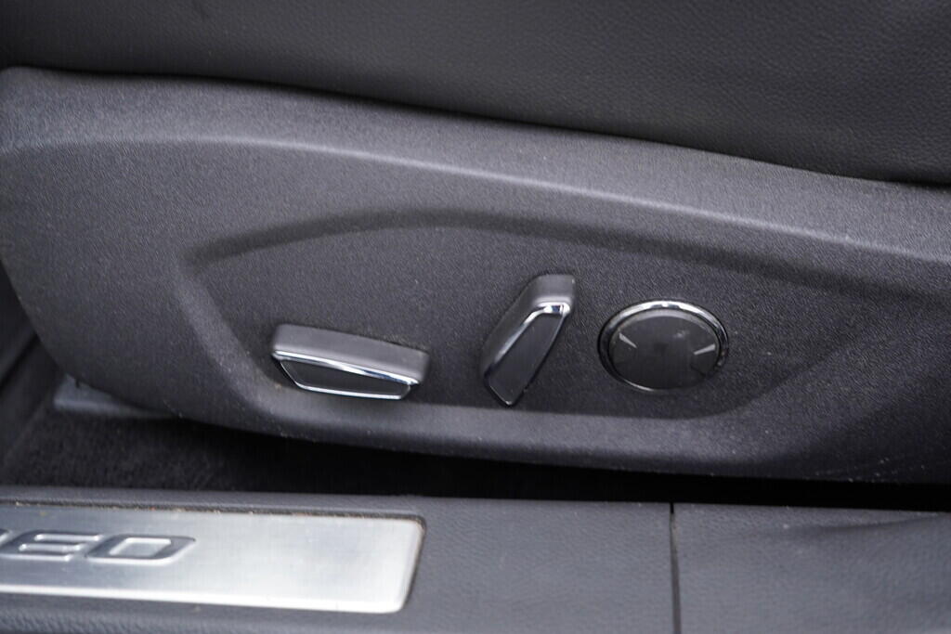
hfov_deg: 53.1
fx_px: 951
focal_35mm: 36
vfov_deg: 36.9
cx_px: 476
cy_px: 317
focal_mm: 24
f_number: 2.8
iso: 250
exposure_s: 1/40
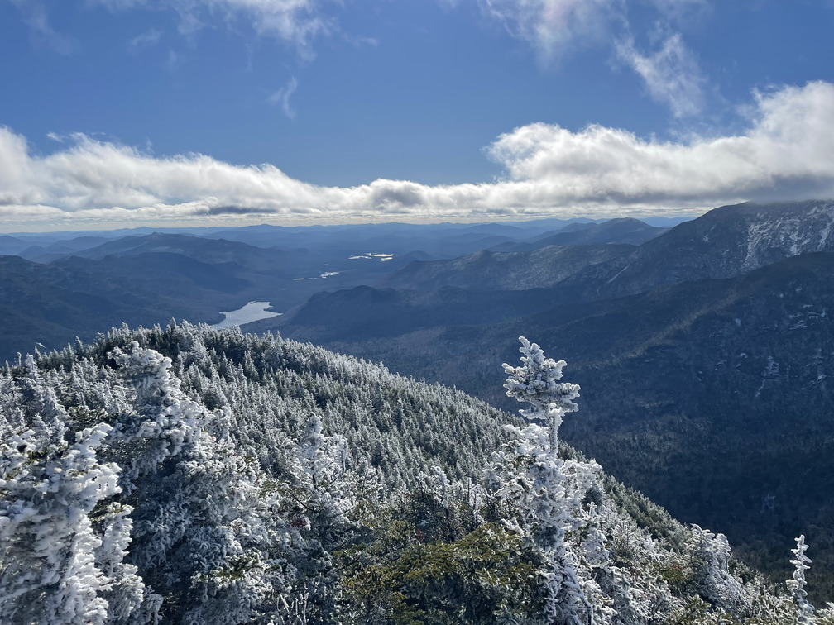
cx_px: 417
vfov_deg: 53.1
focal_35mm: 26
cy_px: 312
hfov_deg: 67.3
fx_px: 626
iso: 32
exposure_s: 1/9091
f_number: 1.6
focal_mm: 4.2
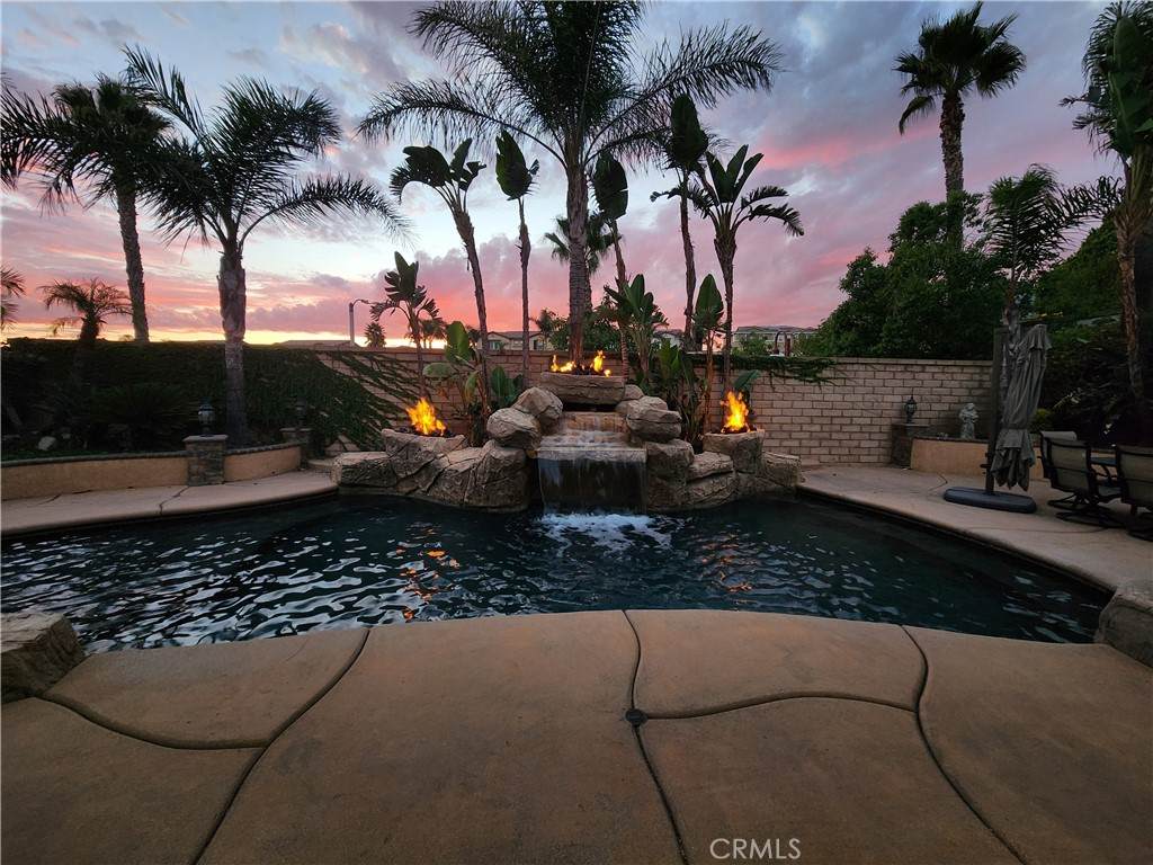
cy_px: 432
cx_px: 576
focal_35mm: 13
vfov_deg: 89.9
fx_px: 433
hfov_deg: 106.2
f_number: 2.2
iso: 50
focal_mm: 2.2
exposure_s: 1/60
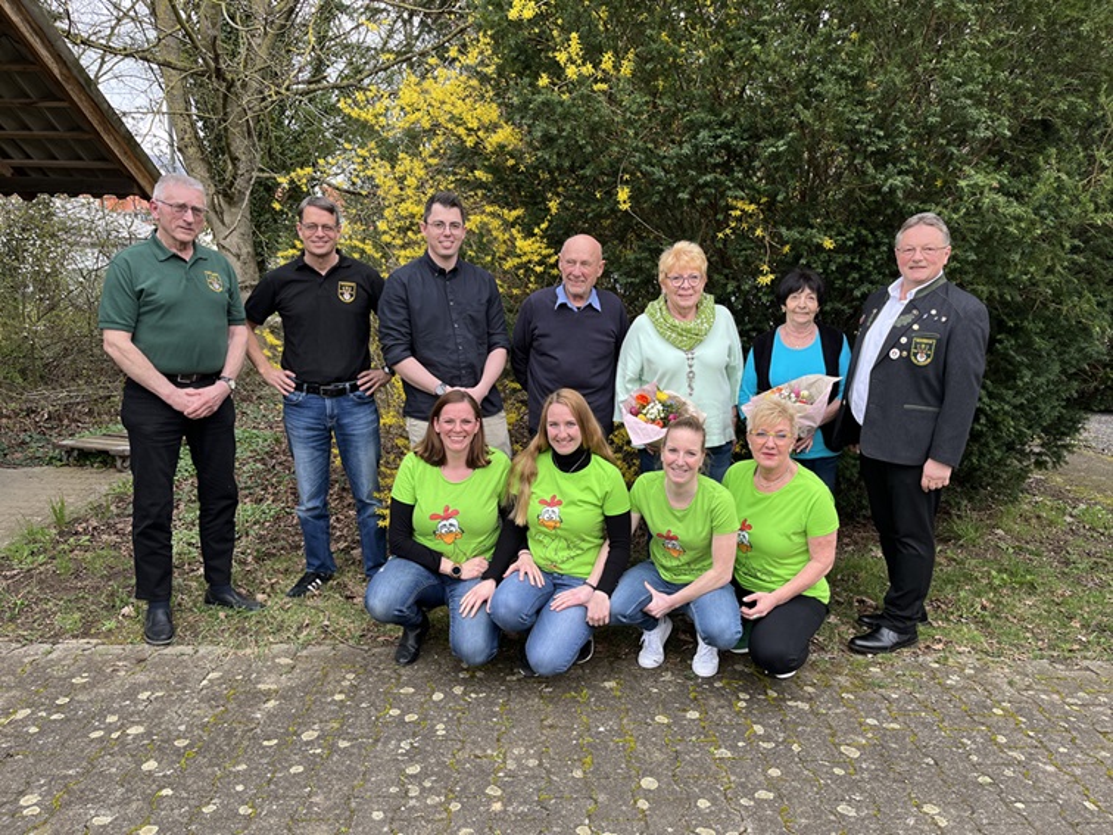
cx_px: 556
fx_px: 836
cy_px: 418
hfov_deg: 67.3
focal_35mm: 26
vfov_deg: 53.1
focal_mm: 5.1
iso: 40
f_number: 1.6
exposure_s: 1/208
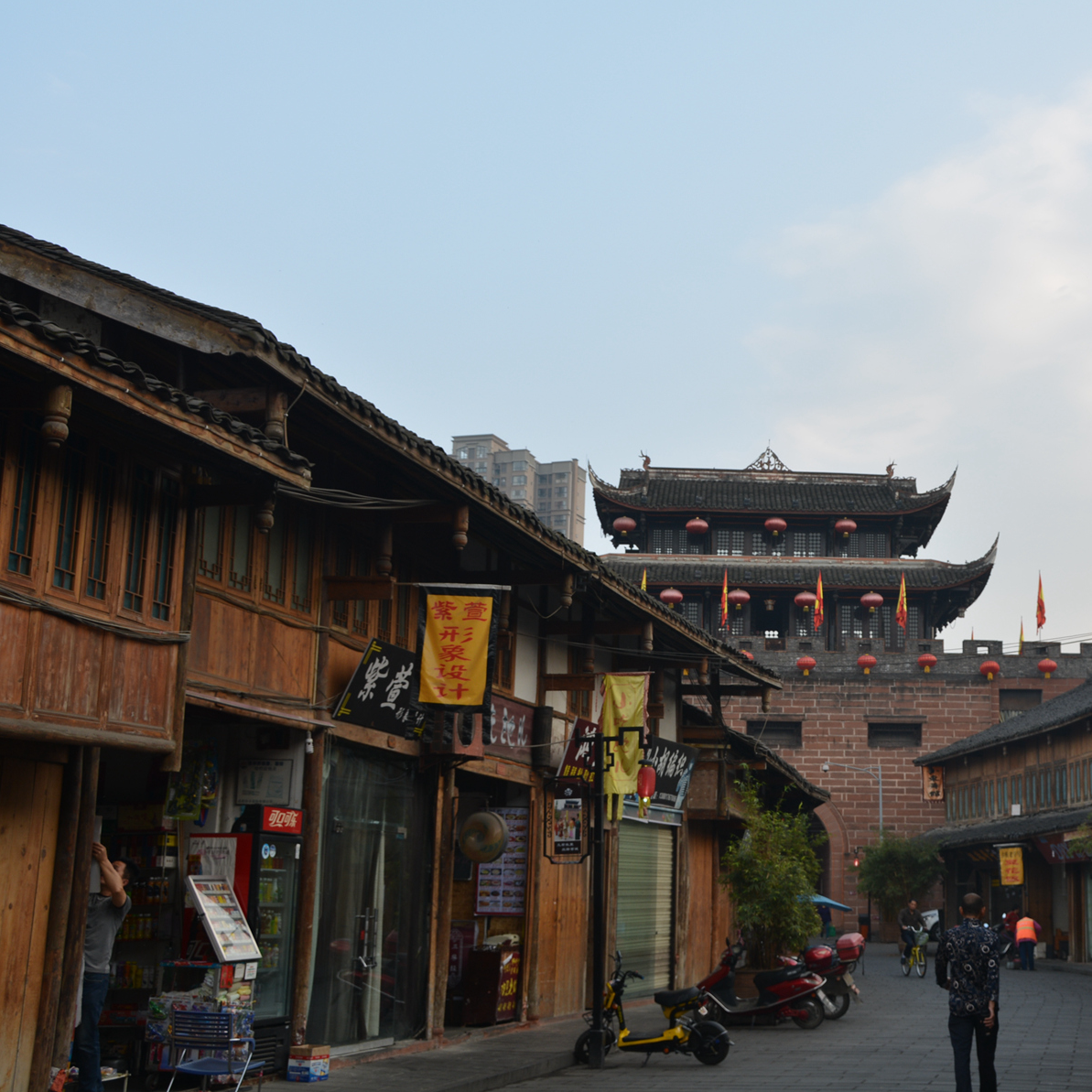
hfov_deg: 33.5
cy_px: 546
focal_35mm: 50
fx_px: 1785
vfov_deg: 34.0
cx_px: 793
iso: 100
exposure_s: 1/100
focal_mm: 26
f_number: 5
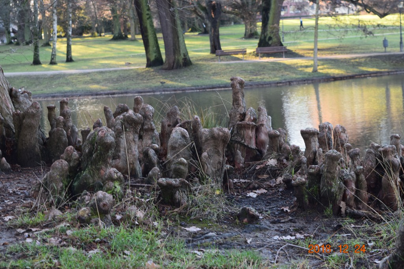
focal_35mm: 82
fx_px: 925
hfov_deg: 24.6
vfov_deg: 16.5
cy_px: 134
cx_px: 202
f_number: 8
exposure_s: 1/60
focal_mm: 55
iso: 500
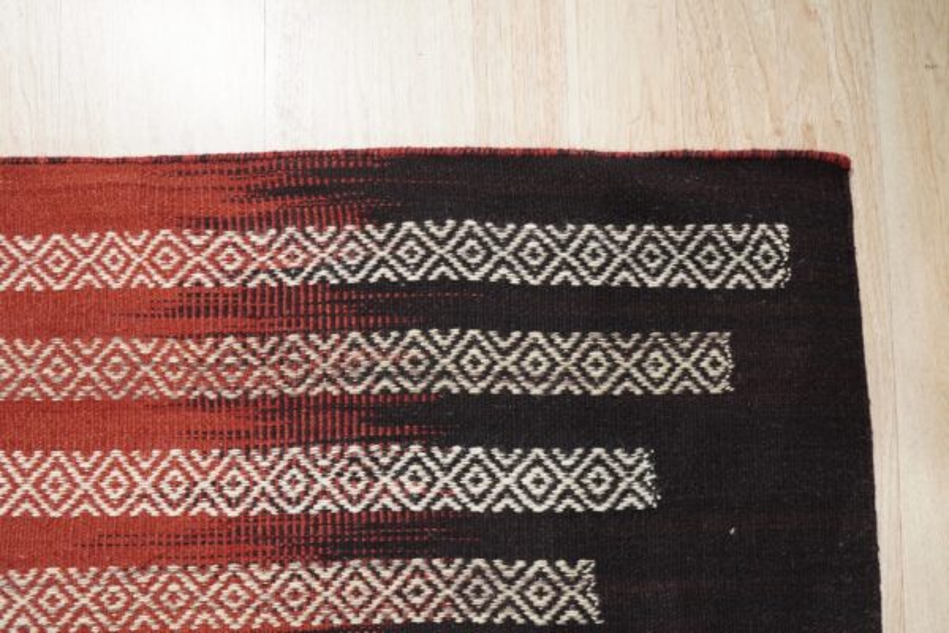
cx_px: 474
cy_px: 316
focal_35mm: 24
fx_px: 633
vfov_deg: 53.1
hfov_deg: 73.7
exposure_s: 1/250
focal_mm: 16
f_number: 5
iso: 1600
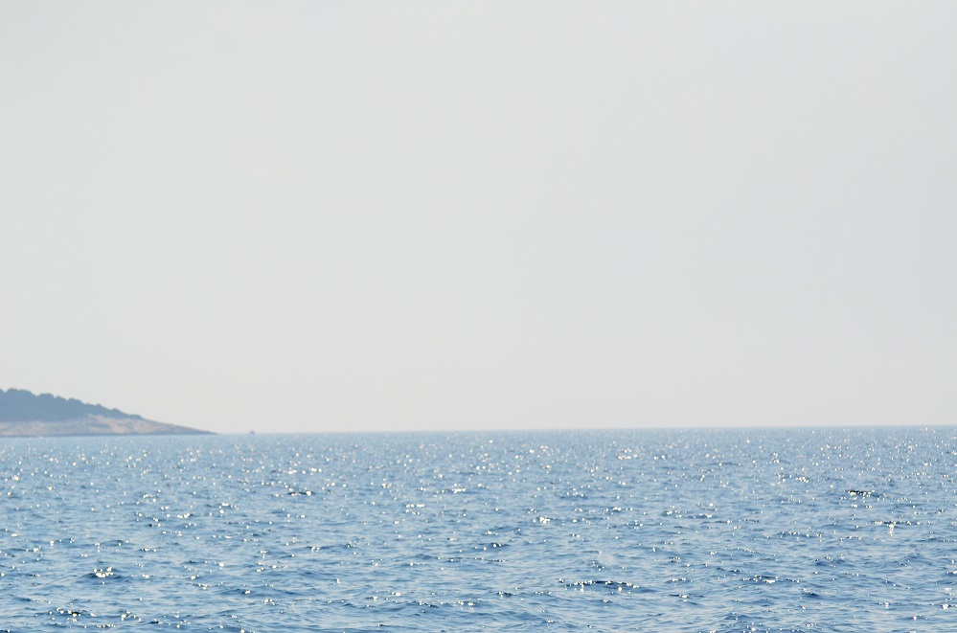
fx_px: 4376
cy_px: 316
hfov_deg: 12.5
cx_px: 478
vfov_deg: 8.3
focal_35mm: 165
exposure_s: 1/8000
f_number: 5.6
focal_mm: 110
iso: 800
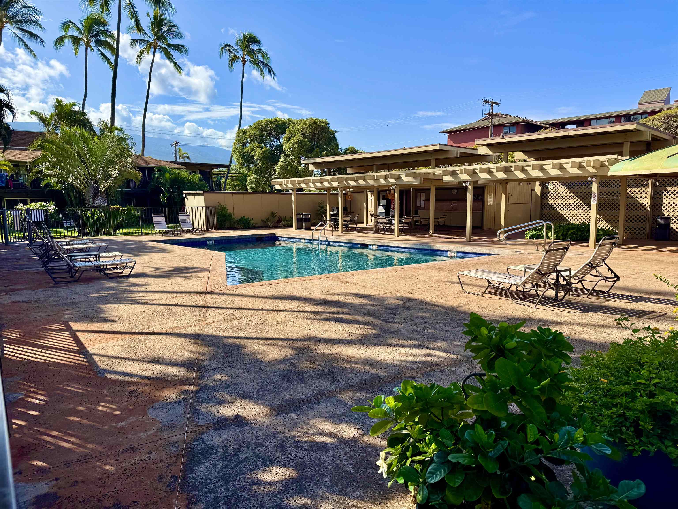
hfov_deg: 71.6
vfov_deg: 56.8
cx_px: 339
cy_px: 254
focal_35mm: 24
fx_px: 470
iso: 80
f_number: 1.78
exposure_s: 1/3413
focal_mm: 6.76
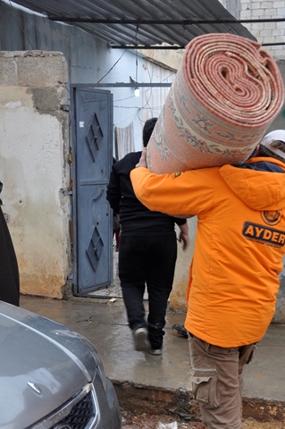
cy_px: 271
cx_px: 189
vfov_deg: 38.0
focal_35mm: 52
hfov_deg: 25.8
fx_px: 619
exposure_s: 1/80
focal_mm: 26
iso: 200
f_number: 9
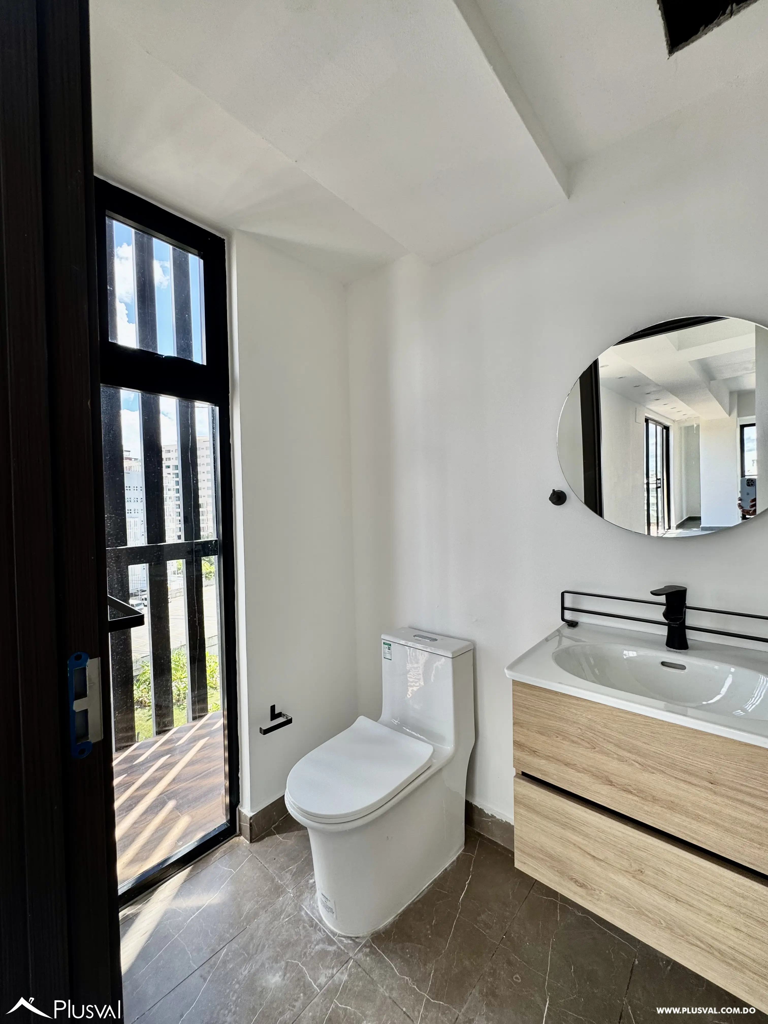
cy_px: 512
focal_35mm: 14
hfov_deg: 85.7
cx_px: 384
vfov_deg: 102.1
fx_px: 414
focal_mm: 2.22
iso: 40
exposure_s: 1/161
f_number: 2.2
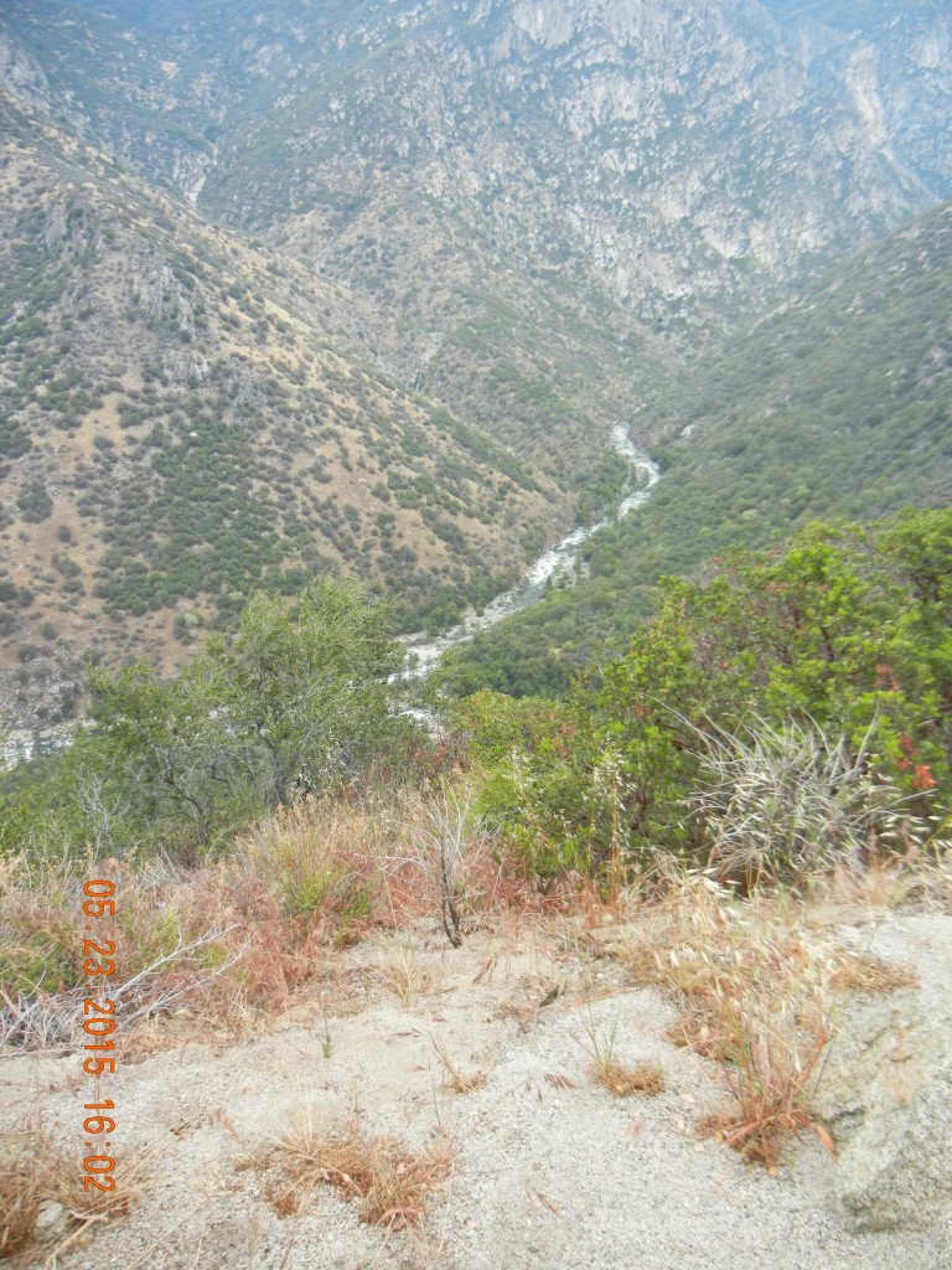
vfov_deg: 60.0
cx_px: 476
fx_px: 1100
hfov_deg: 46.8
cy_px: 635
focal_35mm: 30
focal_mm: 5.4
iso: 160
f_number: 3.5
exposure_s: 1/505
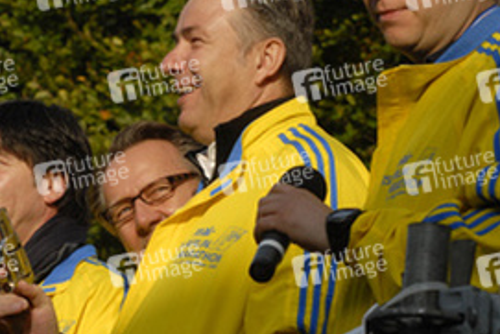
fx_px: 4210
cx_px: 103
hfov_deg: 6.8
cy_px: 220
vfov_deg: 4.5
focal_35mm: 303
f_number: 13
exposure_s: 1/640
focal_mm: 122
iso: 500
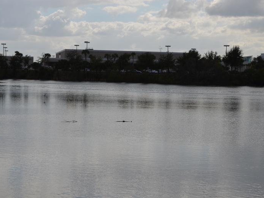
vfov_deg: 16.3
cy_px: 99
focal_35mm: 91
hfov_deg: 21.6
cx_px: 123
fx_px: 691
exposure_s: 1/320
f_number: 9
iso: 100
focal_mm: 55
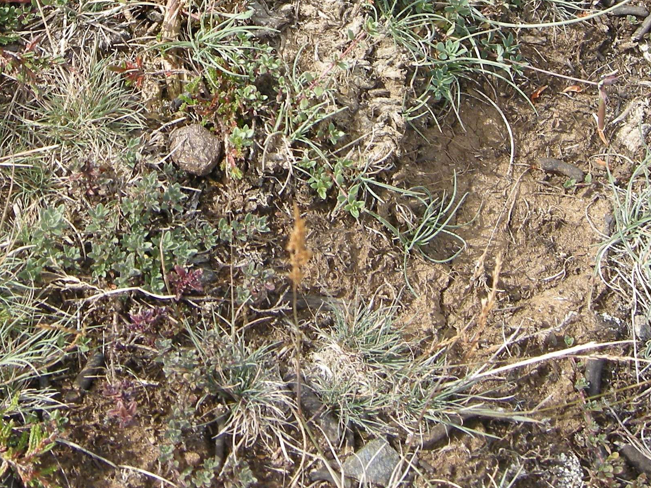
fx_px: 1636
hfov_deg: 22.3
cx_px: 172
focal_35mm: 87
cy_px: -91
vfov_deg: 16.3
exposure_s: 1/143
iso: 64
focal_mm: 7.5
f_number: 4.3
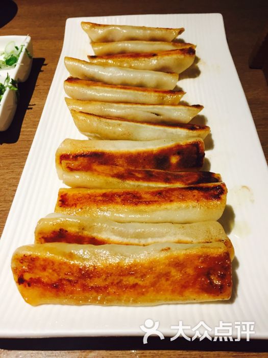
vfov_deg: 61.7
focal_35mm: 29
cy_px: 179
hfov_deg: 48.2
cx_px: 134
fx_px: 299
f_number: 2.2
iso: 125
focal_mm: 4.15
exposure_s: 1/33
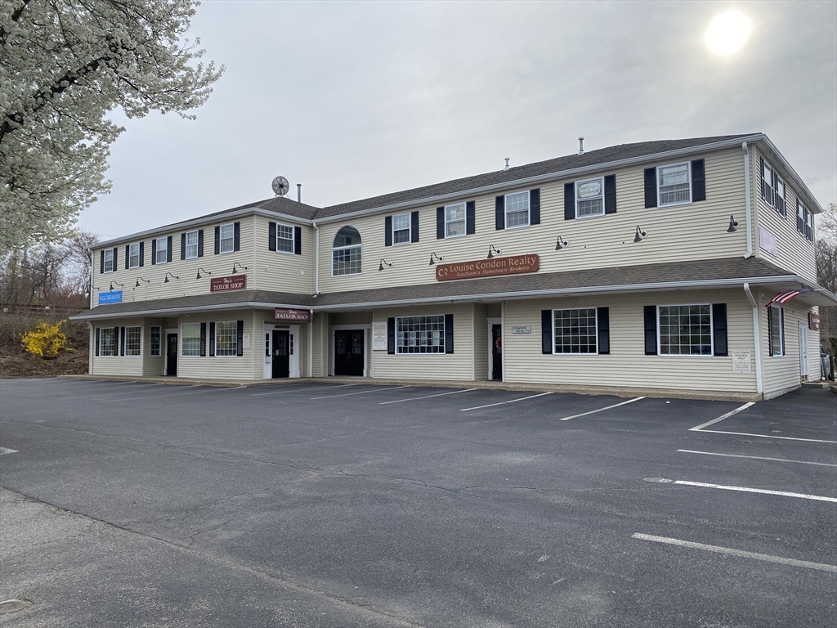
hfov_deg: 67.3
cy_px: 314
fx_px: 629
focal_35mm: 26
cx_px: 418
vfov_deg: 53.1
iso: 32
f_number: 1.8
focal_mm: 4.25
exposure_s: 1/1961
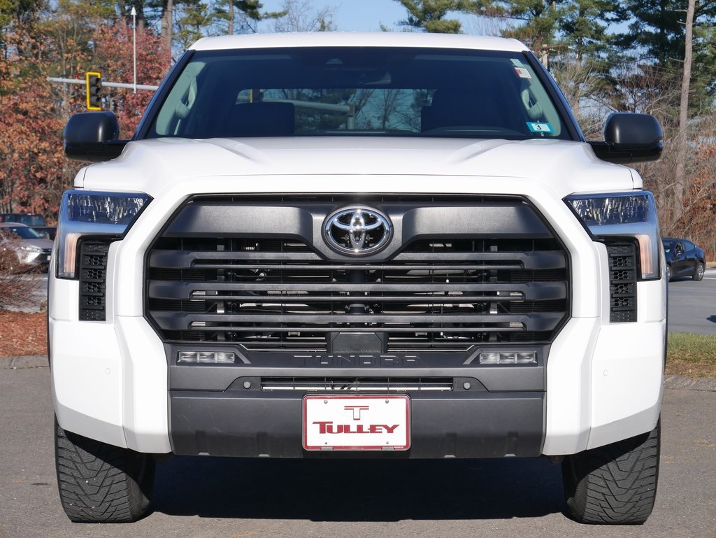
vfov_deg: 17.6
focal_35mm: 84
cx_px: 358
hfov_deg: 23.3
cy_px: 269
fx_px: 1738
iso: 200
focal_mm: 42
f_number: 9
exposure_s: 1/400
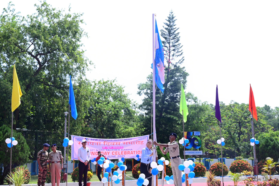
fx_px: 310
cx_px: 140
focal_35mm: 40
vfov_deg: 33.4
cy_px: 93
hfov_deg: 48.4
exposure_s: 1/160
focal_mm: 40
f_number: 5.6
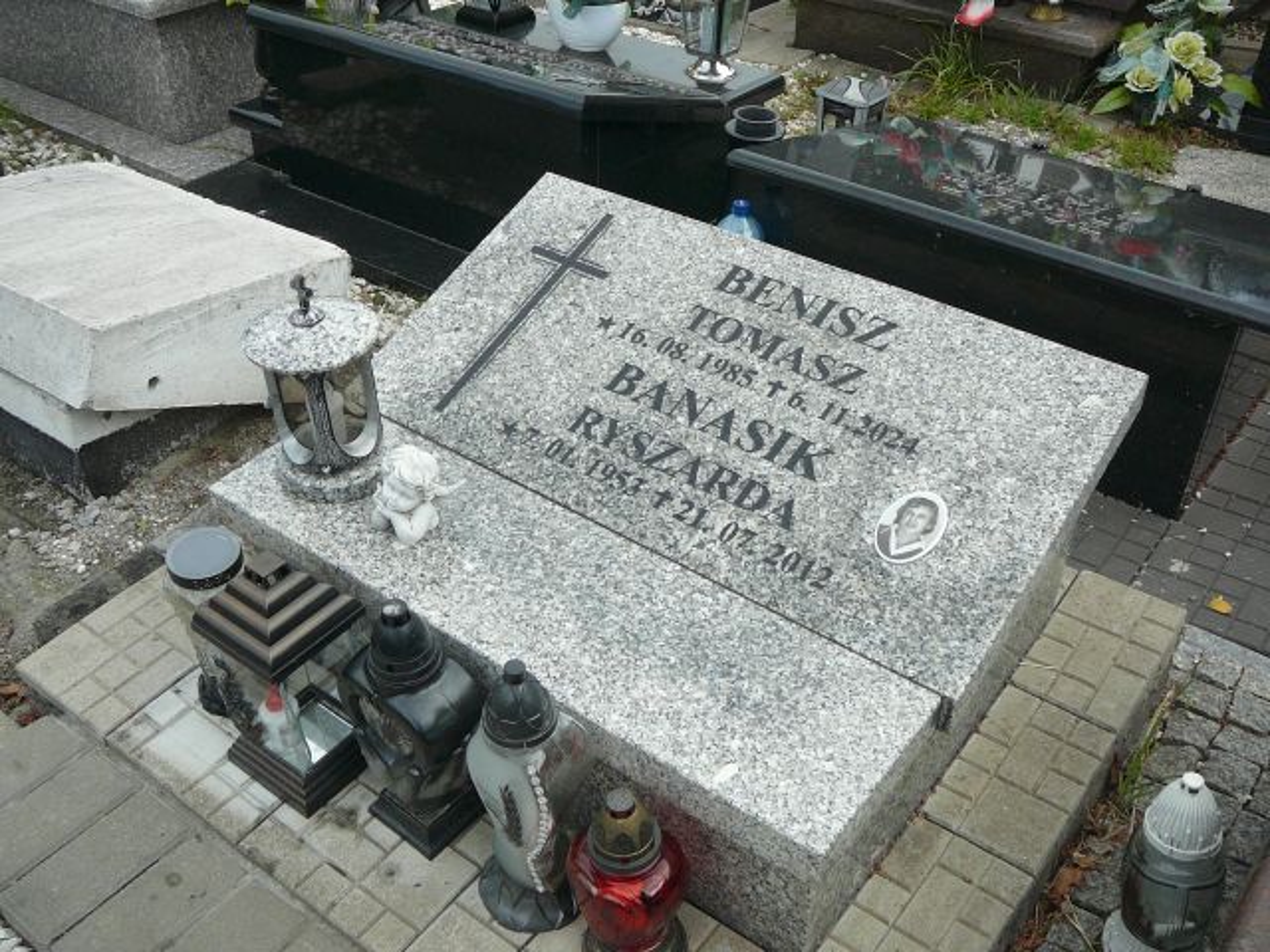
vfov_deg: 40.7
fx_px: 1284
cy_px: 476
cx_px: 635
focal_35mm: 35
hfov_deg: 52.6
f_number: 2.8
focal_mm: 5.2
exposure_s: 1/640
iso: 80
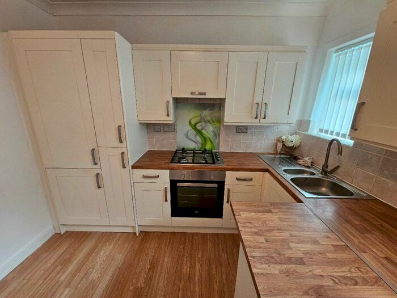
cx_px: 198
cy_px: 149
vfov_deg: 89.9
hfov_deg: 106.2
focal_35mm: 13
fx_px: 149
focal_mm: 2.2
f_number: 2.2
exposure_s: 1/50
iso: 400
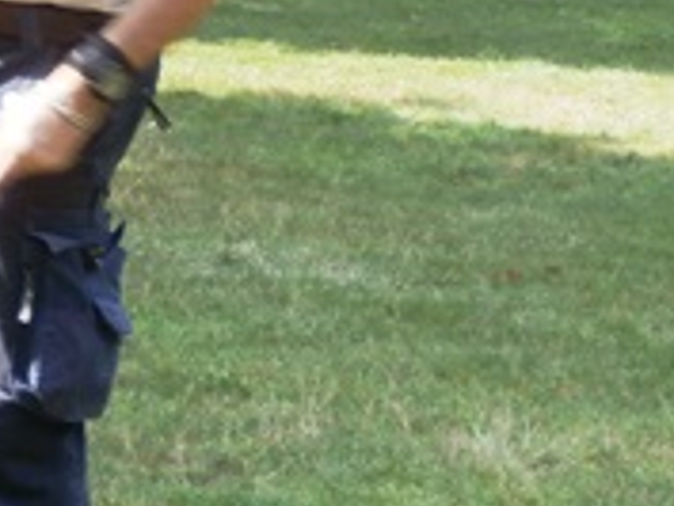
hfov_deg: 7.9
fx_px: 4793
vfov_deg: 6.0
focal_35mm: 246
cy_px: -224
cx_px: -209
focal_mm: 12.1
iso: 100
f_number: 4.7
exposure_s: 1/125
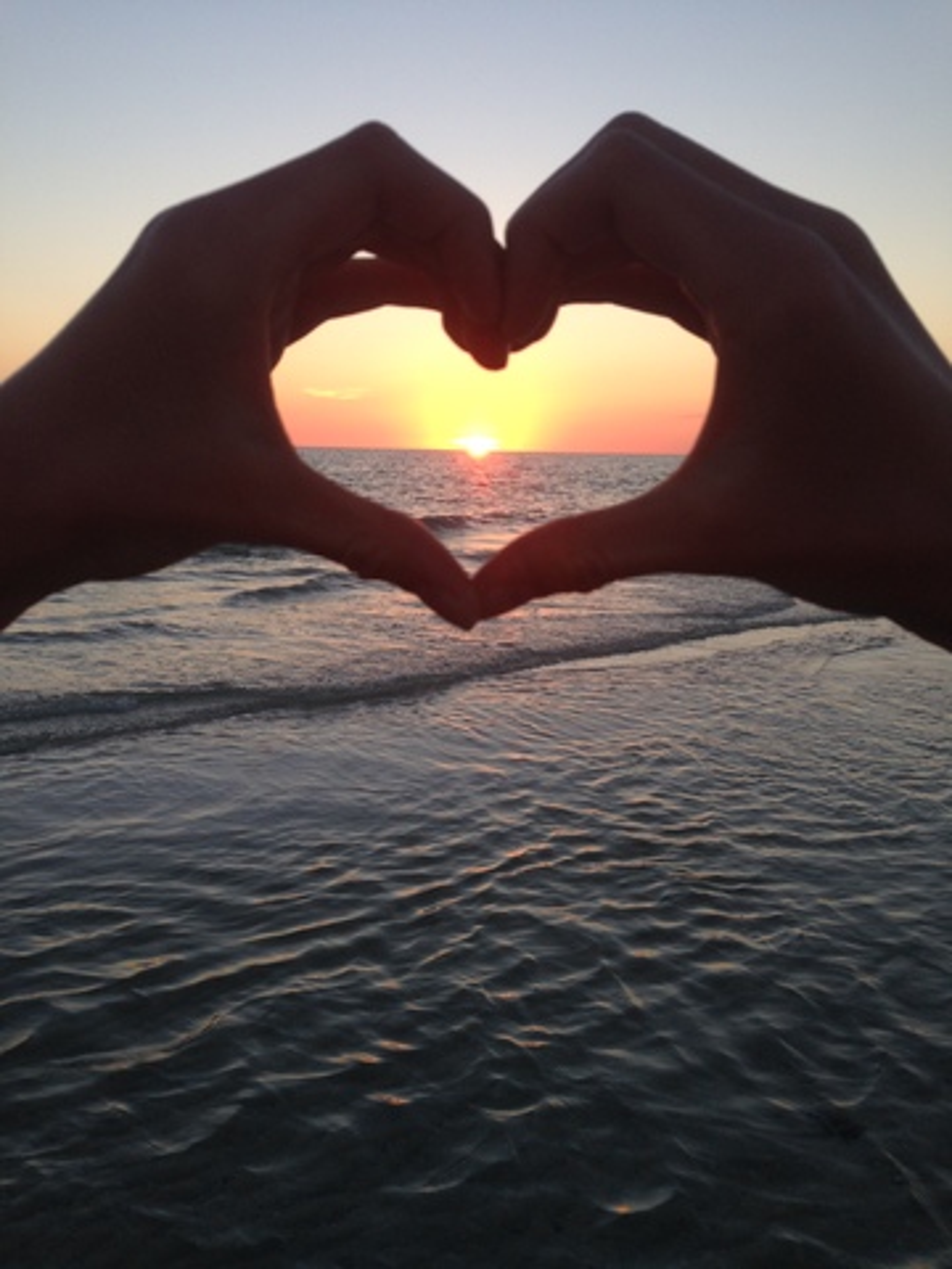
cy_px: 634
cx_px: 476
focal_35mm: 33
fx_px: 1210
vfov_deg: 55.4
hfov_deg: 42.9
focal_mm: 4.12
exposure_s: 1/278
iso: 50
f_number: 2.4
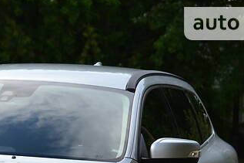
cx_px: -2
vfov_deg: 5.8
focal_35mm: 235
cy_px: 204
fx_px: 1592
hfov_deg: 8.7
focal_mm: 62
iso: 200
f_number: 4.2
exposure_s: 1/320
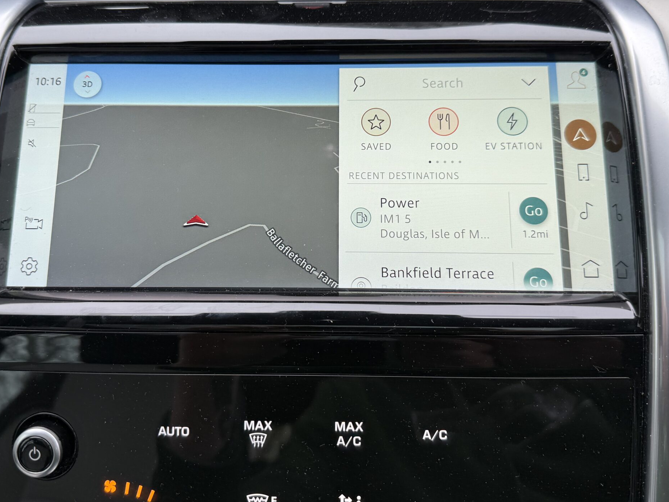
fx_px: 638
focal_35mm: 33
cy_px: 192
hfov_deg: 55.3
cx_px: 314
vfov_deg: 42.6
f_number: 1.78
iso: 64
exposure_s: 1/121
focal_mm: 6.76
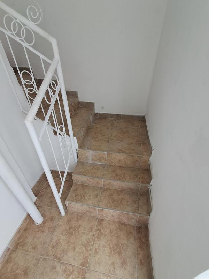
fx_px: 129
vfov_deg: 94.5
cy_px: 140
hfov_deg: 78.1
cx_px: 104
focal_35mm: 16
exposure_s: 1/100
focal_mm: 1.64
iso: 64
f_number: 2.2
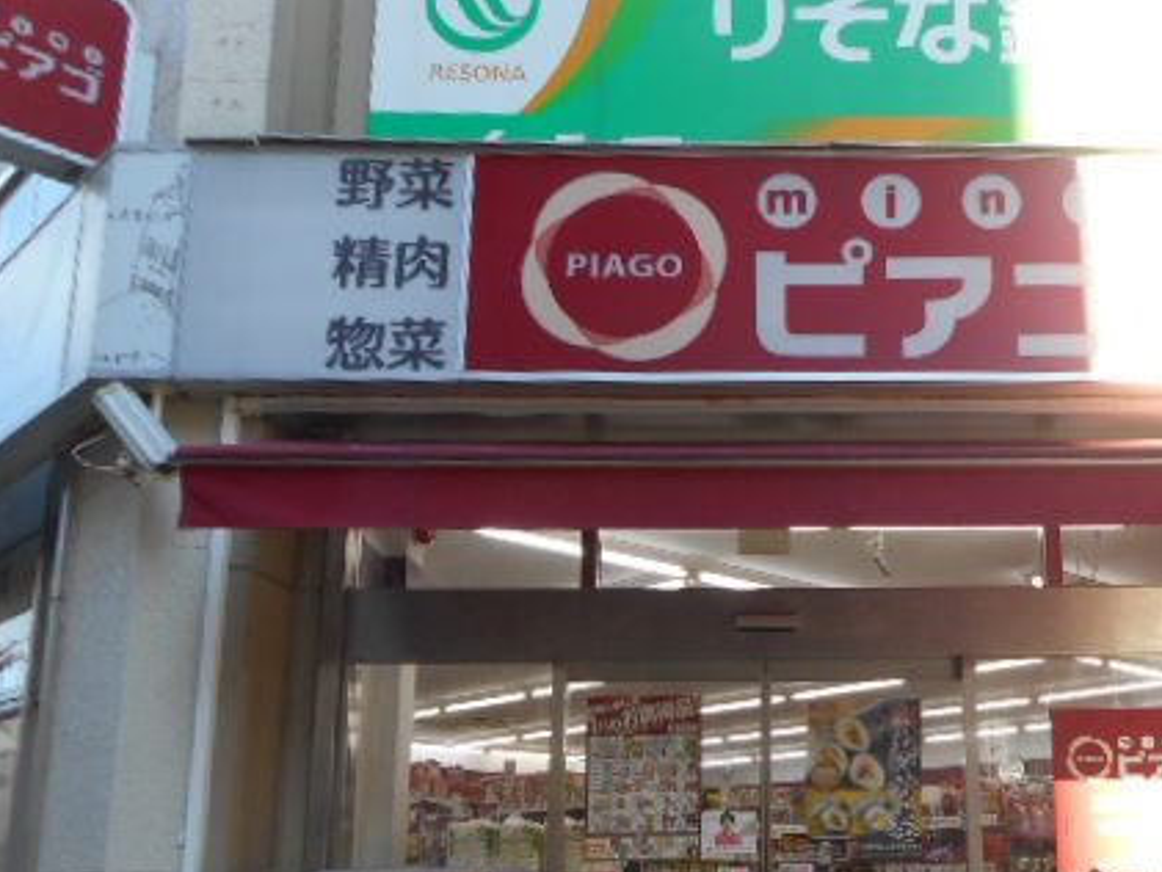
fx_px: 1276
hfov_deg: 47.6
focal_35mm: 38
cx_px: 834
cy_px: 615
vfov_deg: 37.1
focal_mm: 4.5
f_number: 3.7
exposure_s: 1/80
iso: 80
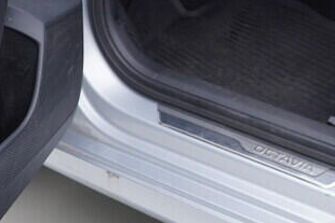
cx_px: 231
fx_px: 1108
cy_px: -143
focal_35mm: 119
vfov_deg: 11.0
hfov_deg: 17.1
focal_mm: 24
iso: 125
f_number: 3.2
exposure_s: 1/50
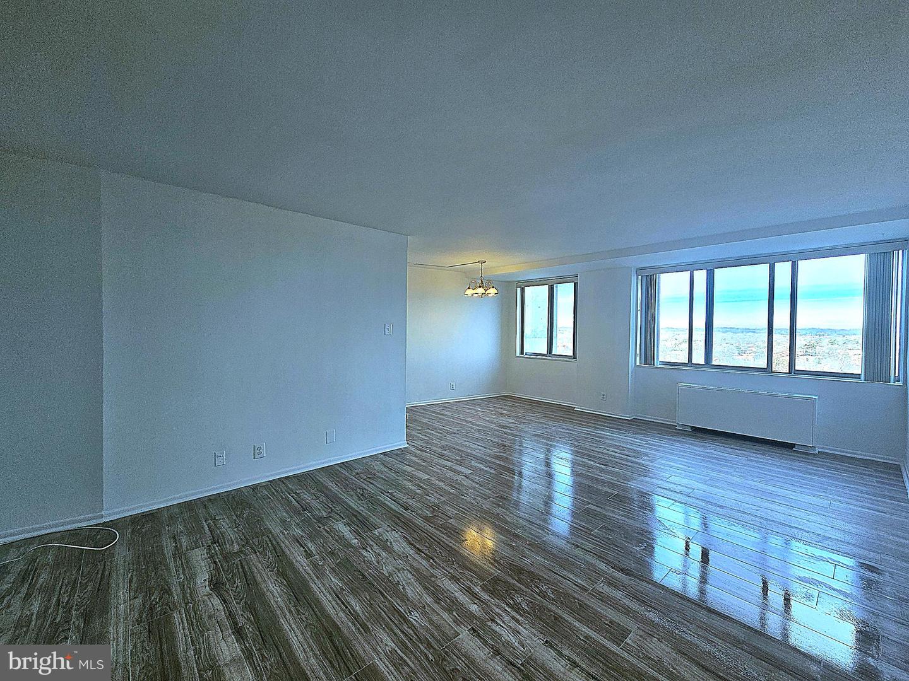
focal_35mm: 13
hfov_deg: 106.2
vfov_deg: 89.9
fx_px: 341
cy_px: 340
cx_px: 454
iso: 50
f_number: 2.2
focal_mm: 2.2
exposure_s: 1/135
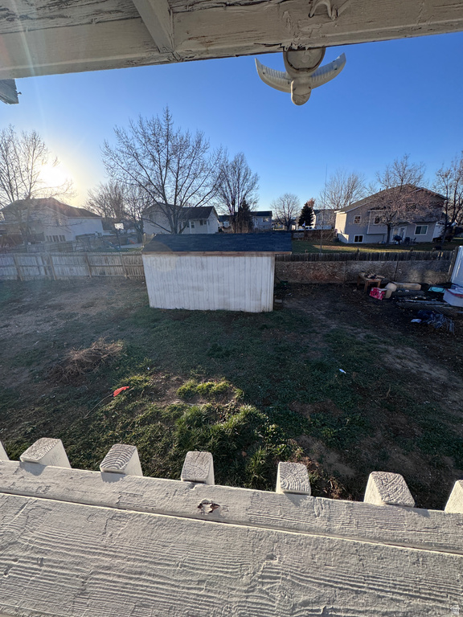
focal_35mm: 14
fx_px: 250
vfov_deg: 102.1
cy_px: 308
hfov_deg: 85.7
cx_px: 232
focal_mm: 2.22
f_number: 2.2
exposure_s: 1/518
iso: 40
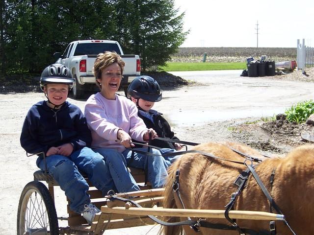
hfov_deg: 20.4
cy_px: 118
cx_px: 157
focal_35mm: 96
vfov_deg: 15.4
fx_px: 871
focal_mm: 16.2
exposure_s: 1/640
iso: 68
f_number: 3.2
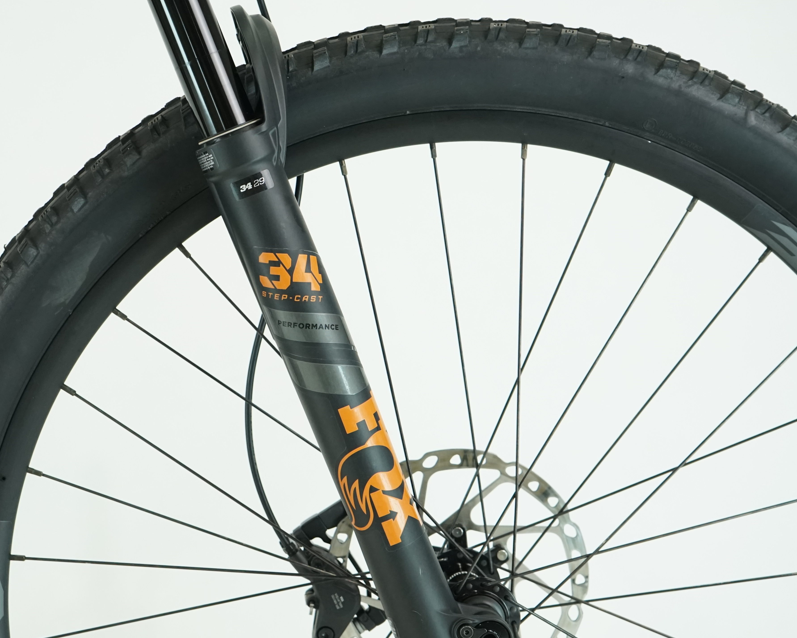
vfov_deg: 25.4
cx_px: 274
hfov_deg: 31.2
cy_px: 266
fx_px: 1415
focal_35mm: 60
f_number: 5.6
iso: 1600
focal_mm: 38
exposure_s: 1/200
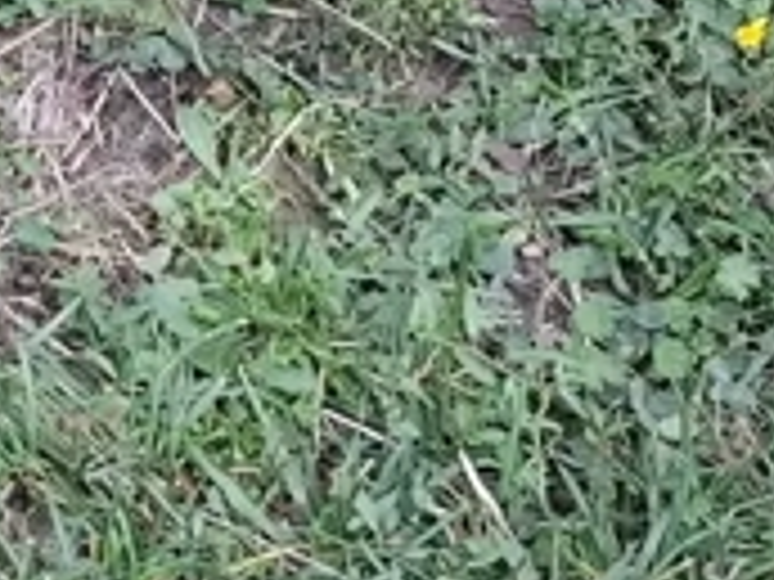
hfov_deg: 11.2
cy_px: -319
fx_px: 2996
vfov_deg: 10.6
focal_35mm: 134
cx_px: -1310
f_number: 1.8
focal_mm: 5.54
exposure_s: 1/50
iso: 320
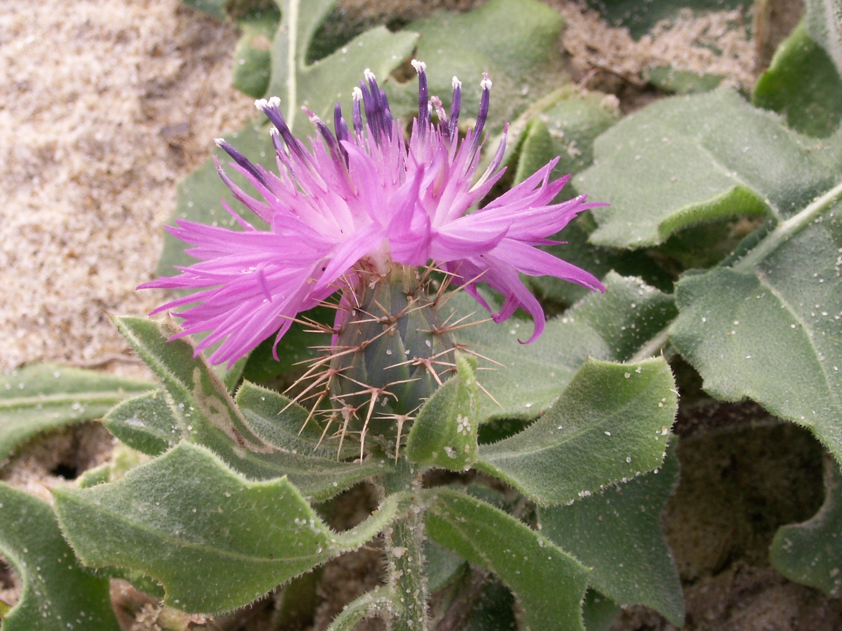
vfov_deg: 23.7
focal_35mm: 62
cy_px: 316
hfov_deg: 31.2
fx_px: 1508
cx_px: 421
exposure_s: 1/100
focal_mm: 10.3
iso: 50
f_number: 5
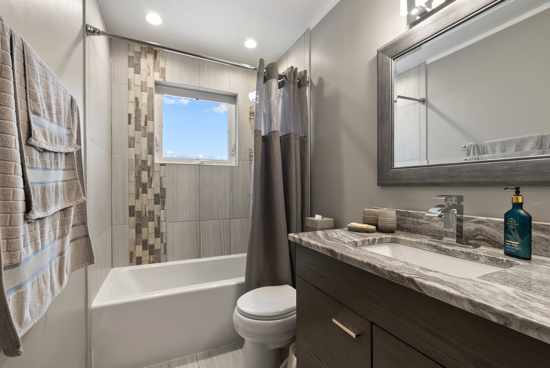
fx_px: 245
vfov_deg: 73.8
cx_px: 275
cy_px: 184
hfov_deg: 96.7
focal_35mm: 16
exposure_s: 1.3
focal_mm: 16
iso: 640
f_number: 8
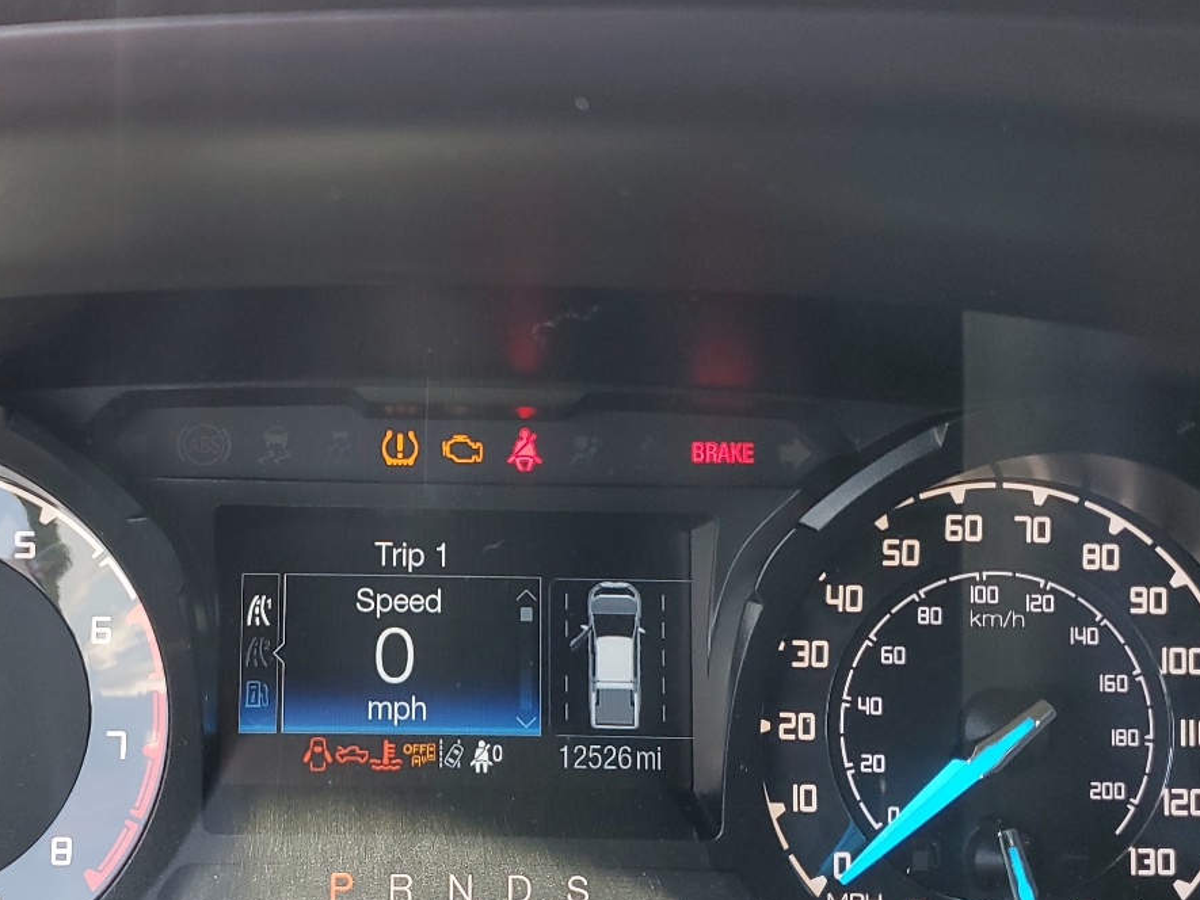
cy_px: 518
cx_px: 385
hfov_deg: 39.9
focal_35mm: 47
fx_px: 1630
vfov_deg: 30.8
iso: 69
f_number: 1.5
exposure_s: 1/120
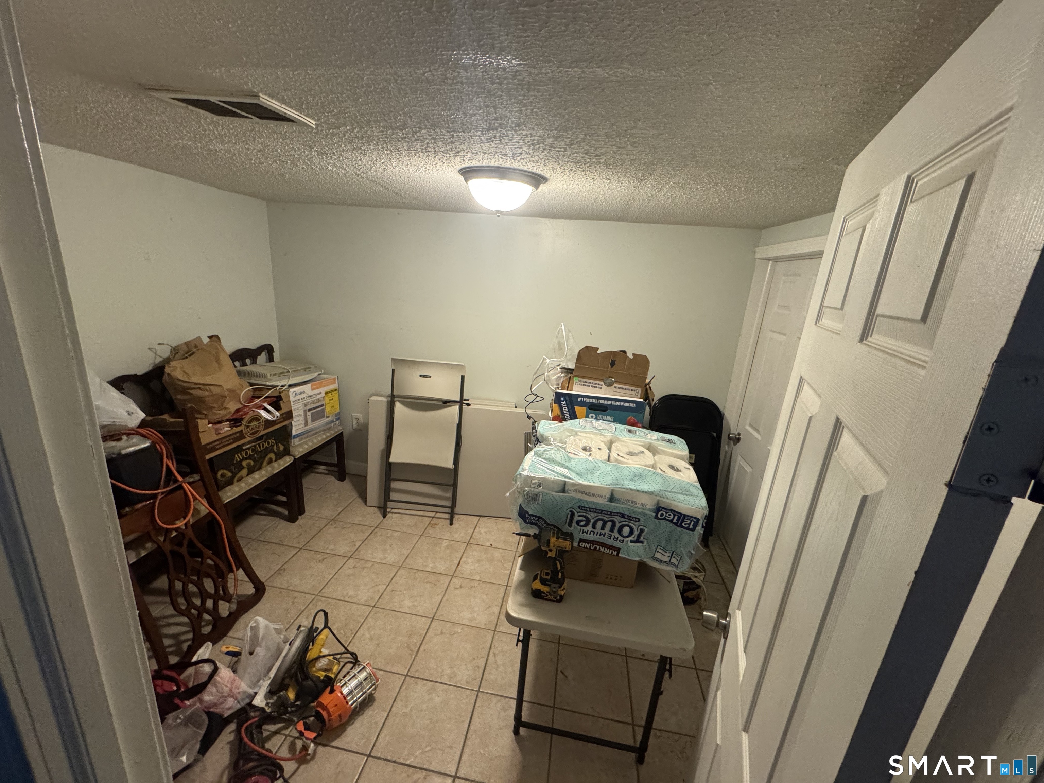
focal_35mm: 14
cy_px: 392
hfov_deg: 102.1
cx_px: 522
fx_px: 422
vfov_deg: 85.7
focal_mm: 2.22
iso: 640
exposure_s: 1/60
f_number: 2.2
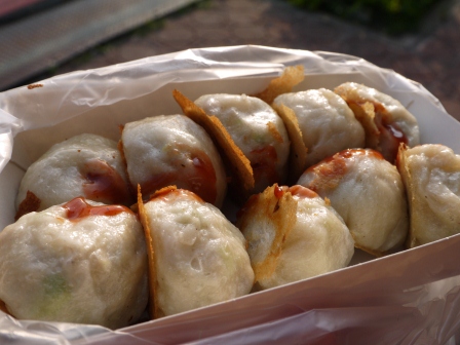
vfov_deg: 39.7
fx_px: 478
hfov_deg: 51.4
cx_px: 230
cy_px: 172
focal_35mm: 36
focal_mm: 18
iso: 160
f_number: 7.1
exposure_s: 1/250
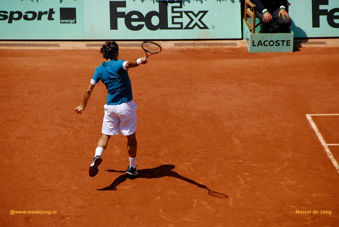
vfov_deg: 5.4
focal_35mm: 255
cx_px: 170
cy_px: 114
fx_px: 2403
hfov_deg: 8.1
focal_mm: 170
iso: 200
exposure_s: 1/1000
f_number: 6.3
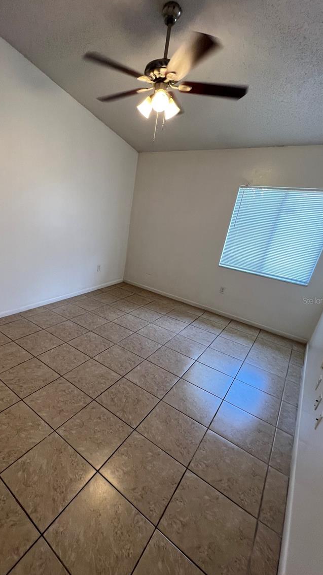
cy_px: 300
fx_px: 228
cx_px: 111
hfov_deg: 68.7
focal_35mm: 15
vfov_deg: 102.9
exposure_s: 1/120
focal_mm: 1.57
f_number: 1.8
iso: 160
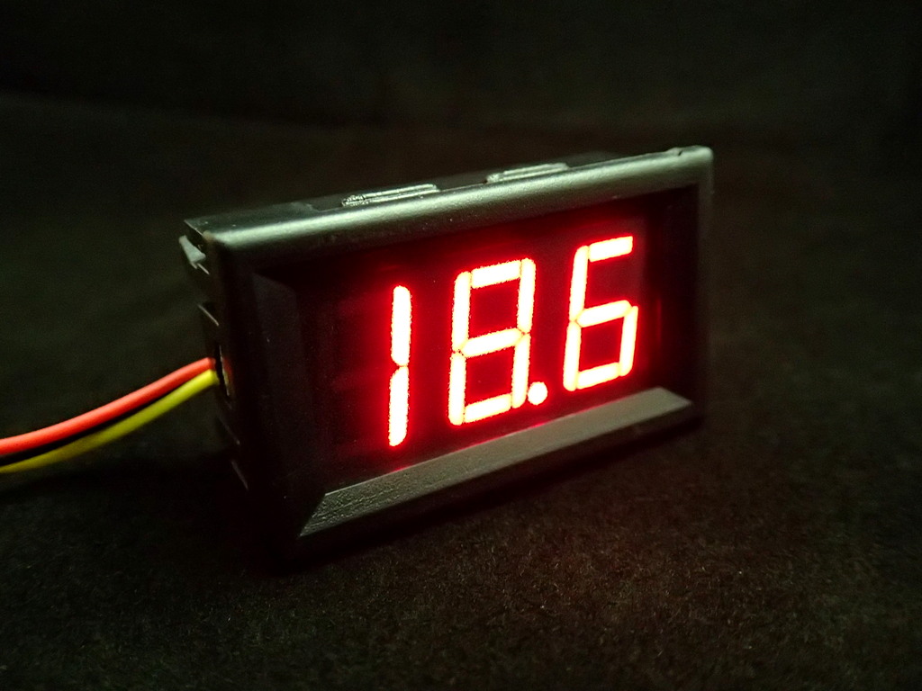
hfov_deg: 60.0
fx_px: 799
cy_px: 346
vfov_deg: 46.8
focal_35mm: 30
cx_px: 461
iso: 1600
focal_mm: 5.5
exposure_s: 1/30
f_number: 2.3
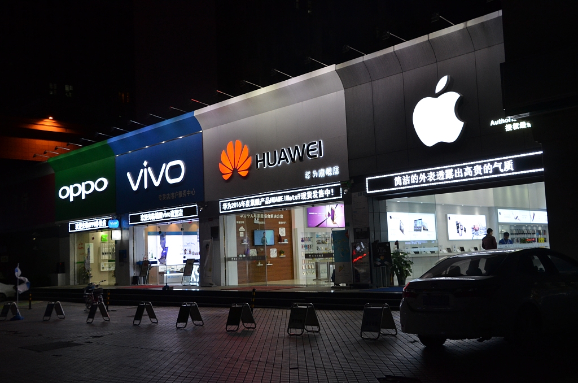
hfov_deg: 49.6
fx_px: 625
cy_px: 192
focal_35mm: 39
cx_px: 289
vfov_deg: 34.1
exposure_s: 1/125
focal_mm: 26
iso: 800
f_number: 5.6
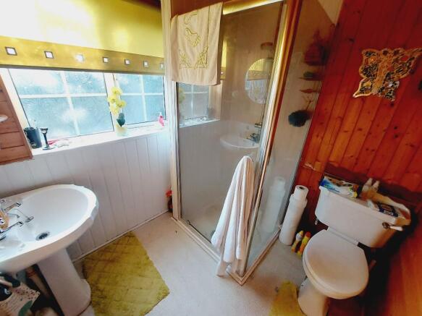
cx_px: 211
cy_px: 158
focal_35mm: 13
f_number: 2.2
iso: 125
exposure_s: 1/50
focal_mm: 1.74
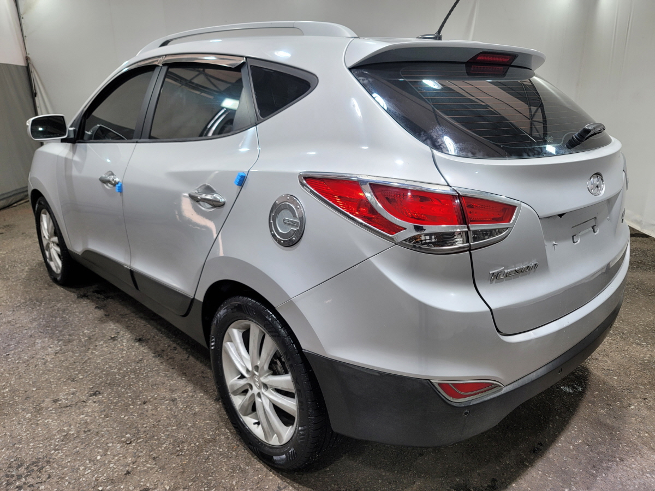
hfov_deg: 69.4
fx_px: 473
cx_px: 328
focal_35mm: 25
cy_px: 246
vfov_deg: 54.9
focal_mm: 7
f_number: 1.8
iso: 40
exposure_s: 1/120
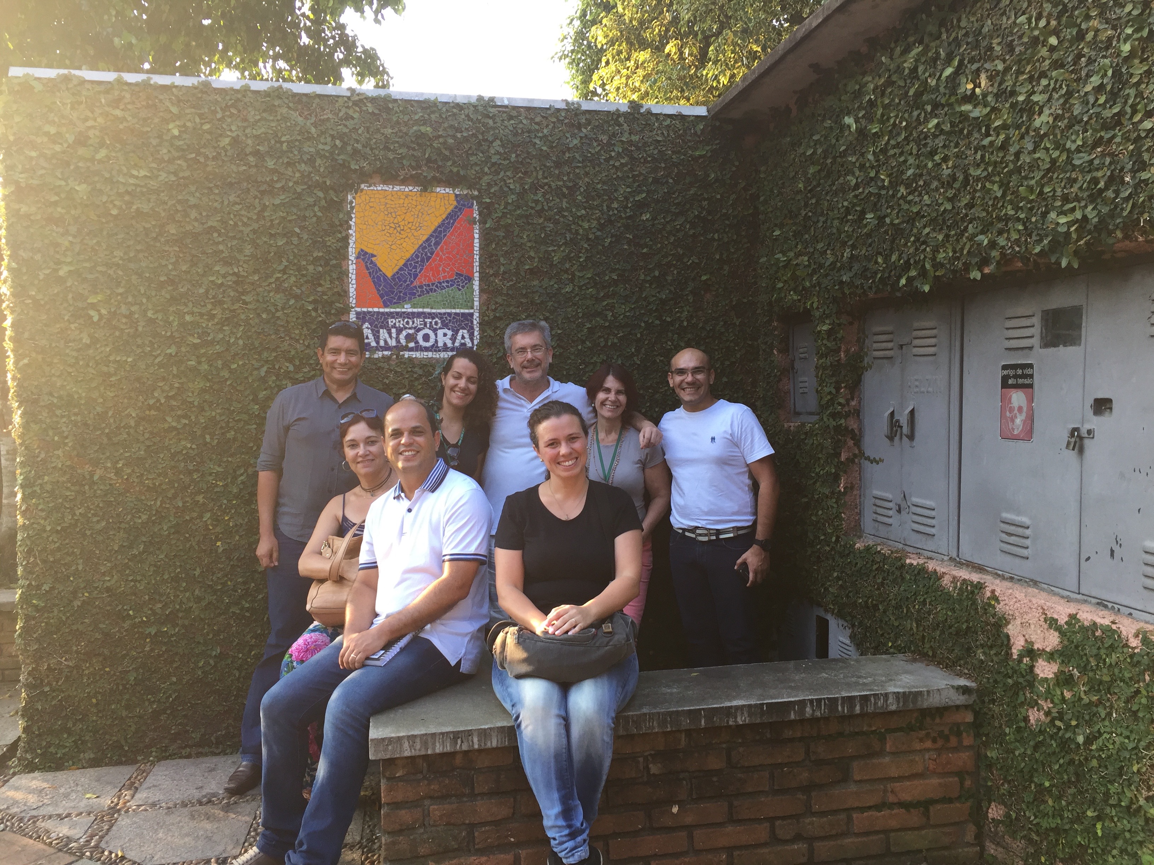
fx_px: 967
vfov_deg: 48.2
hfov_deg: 61.7
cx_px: 577
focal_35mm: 29
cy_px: 432
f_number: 2.2
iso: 40
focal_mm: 4.15
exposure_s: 1/120
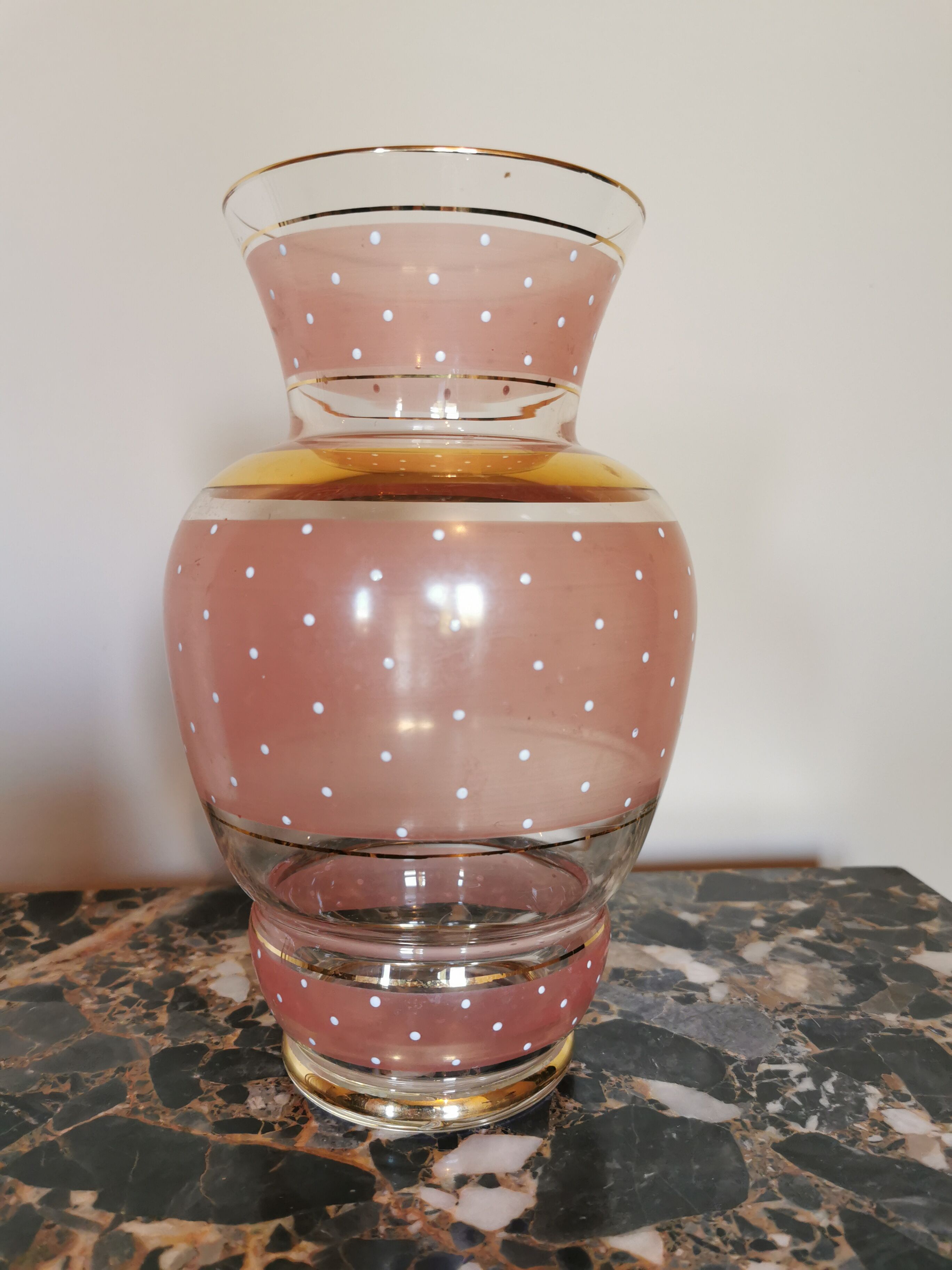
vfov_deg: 65.3
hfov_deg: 51.4
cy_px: 635
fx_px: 990
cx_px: 476
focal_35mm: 27
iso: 125
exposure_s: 1/50
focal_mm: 5.56
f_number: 1.6
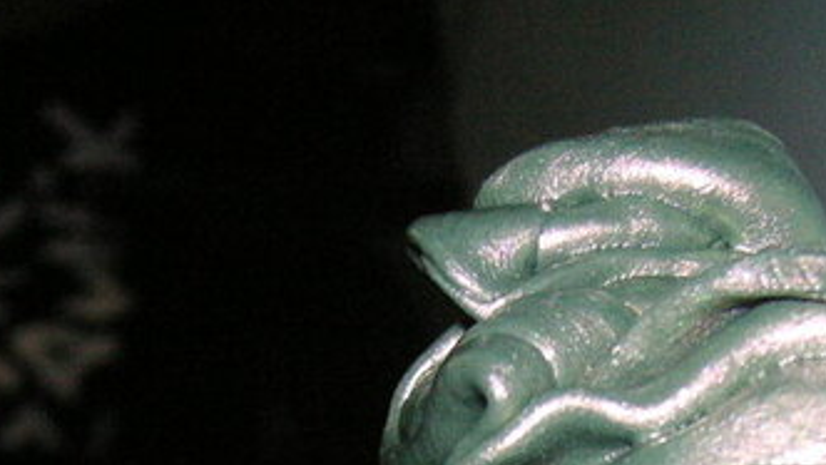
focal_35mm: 97
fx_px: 2125
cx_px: 642
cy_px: 736
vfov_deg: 11.8
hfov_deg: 21.8
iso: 160
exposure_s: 1/45
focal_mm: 6.1
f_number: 6.7
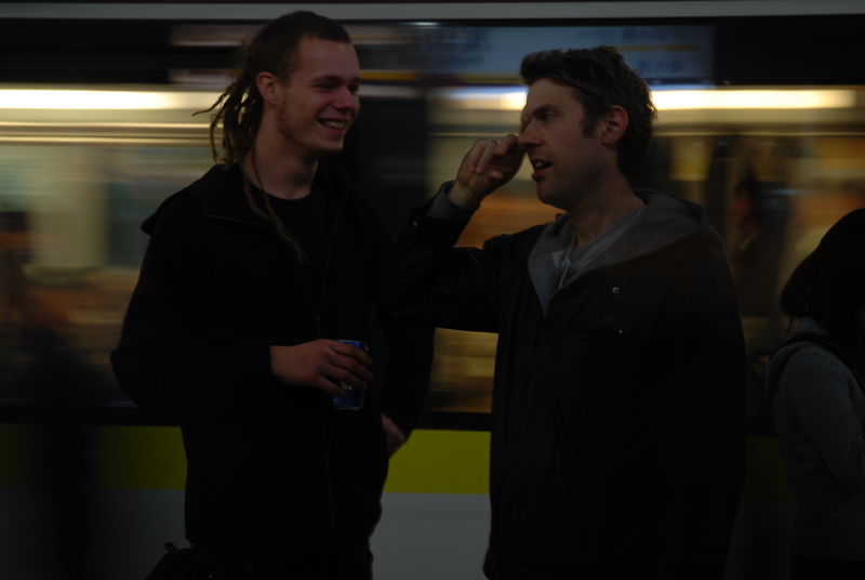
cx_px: 432
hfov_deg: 26.0
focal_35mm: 78
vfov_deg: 17.6
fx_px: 1877
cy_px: 290
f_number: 5
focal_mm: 52
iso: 100
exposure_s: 1/3
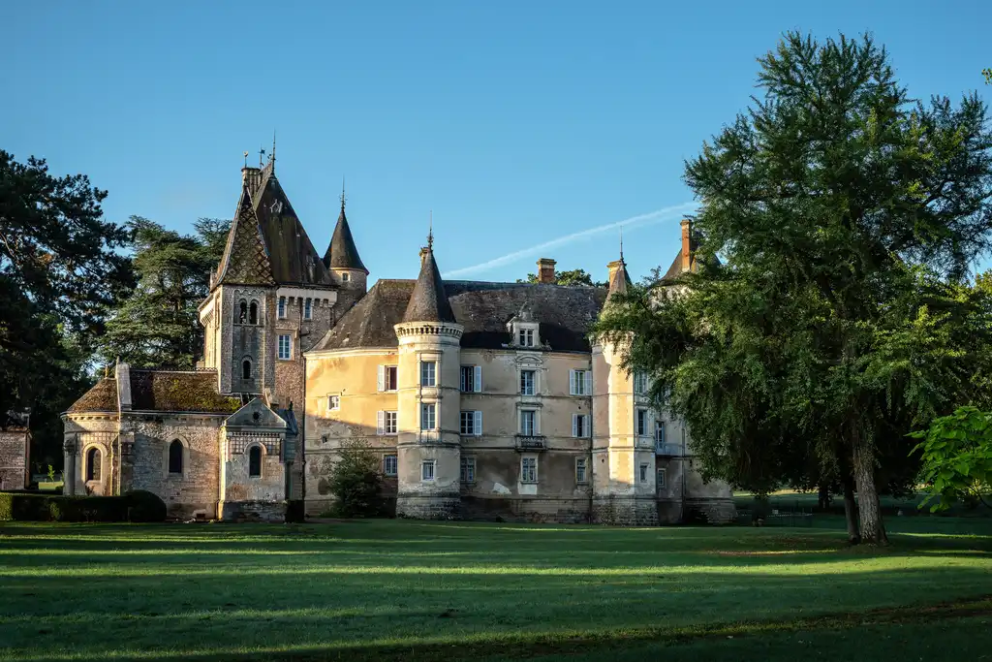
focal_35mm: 38
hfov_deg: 50.7
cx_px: 496
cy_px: 331
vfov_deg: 35.1
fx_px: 1047
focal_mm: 38
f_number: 6.3
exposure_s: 1/320
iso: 100
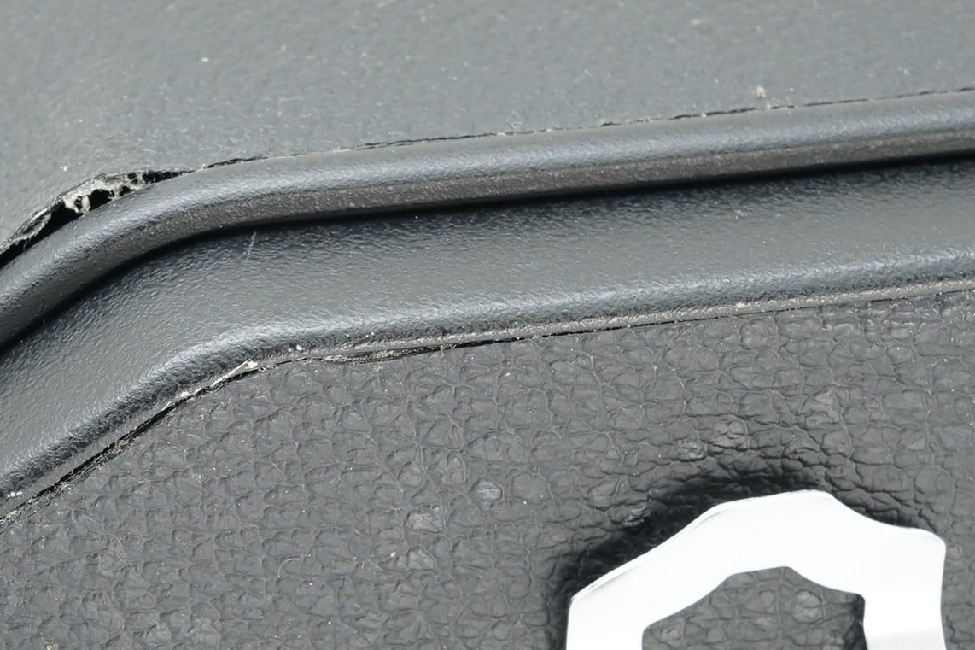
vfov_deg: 7.6
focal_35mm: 181
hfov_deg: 11.3
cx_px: 257
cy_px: 494
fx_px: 4901
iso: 800
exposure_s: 1/13
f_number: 16
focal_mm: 70
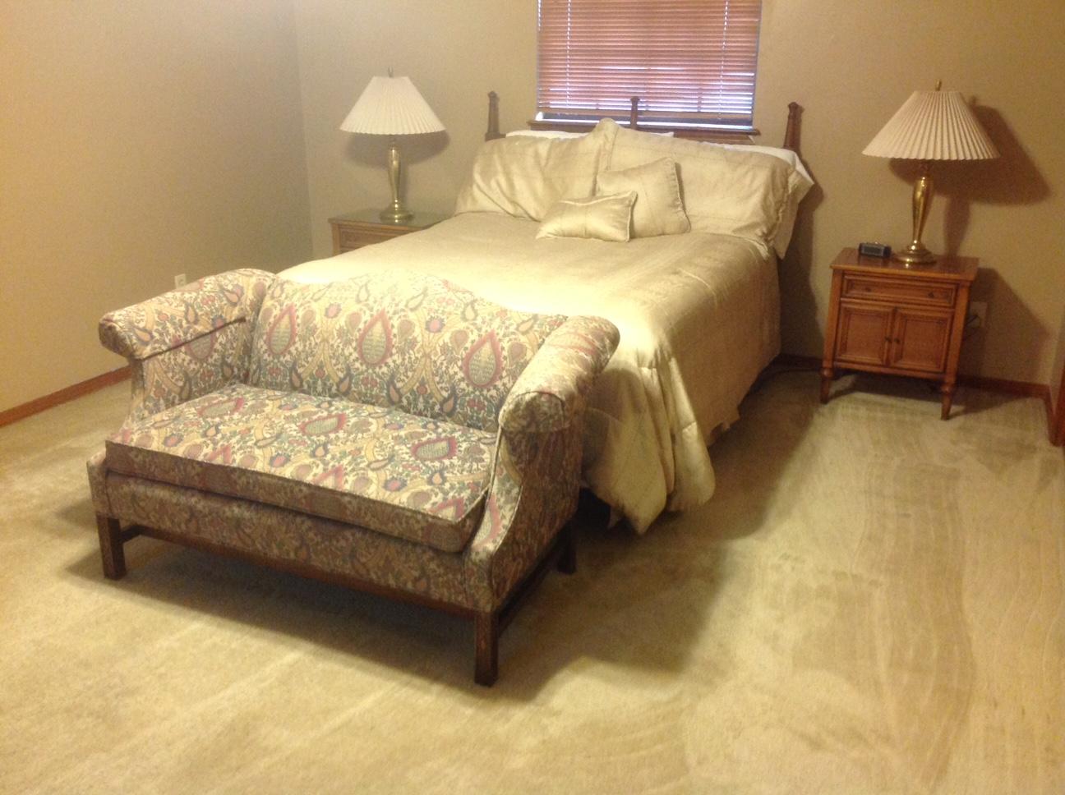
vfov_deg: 40.6
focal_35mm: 35
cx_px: 532
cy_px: 398
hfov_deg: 52.7
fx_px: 1075
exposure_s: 1/15
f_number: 2.4
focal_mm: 4.28
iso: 250
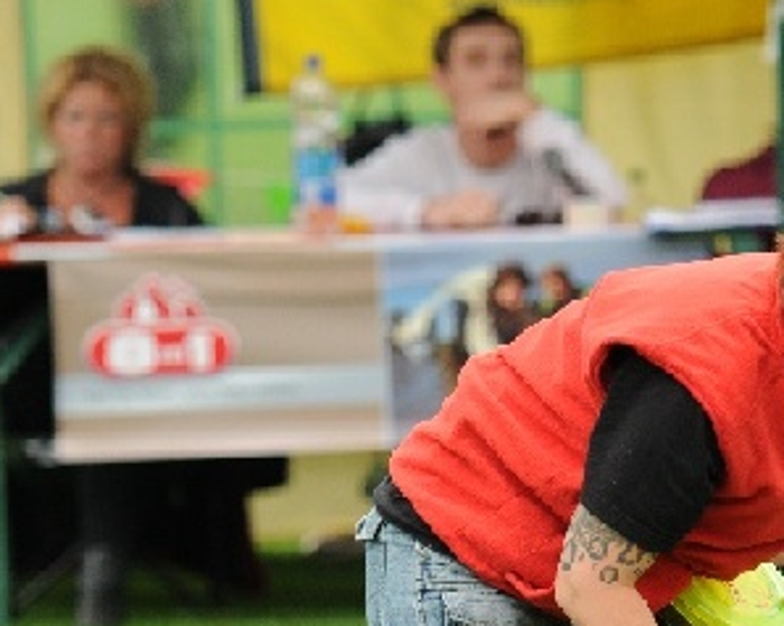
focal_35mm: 567
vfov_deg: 2.7
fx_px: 13148
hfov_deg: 3.4
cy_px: 694
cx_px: 593
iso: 400
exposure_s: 1/400
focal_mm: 150
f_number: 2.8
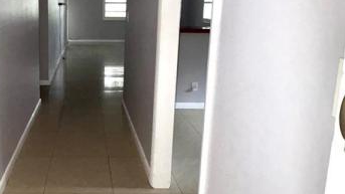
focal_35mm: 32
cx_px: 87
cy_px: 50
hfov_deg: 57.9
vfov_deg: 35.9
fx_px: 293
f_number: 2.2
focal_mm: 2.22
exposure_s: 1/60
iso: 250
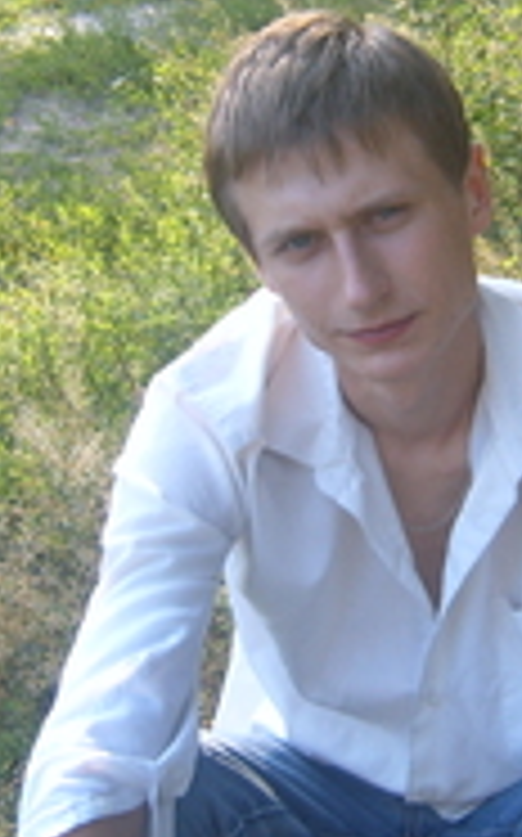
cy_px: 328
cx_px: 369
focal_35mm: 90
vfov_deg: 23.0
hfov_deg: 14.5
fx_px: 2052
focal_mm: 5.8
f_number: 2.8
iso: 50
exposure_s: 1/125
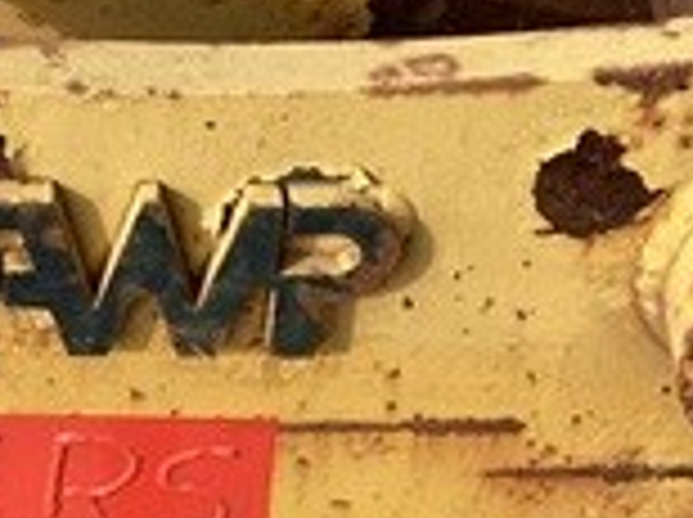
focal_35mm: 129
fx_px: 2579
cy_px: 333
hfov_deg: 15.2
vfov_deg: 11.5
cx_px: 81
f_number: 2.4
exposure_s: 1/574
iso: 25
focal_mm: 3.3
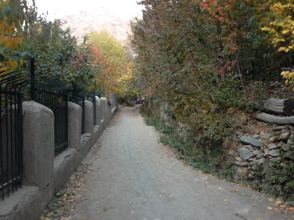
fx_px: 280
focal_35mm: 33
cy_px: 110
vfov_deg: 43.0
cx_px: 147
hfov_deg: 55.3
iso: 125
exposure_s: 1/20
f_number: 2.4
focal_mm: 4.12
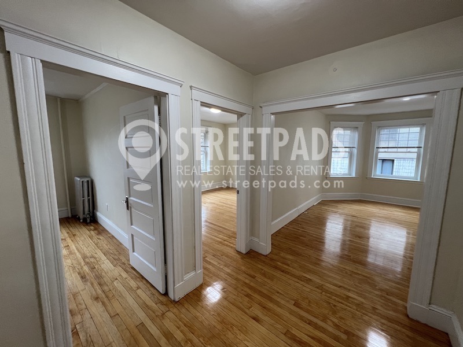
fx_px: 174
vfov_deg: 89.9
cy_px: 174
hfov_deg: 106.2
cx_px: 232
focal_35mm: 13
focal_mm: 1.57
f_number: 1.8
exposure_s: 1/120
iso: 200
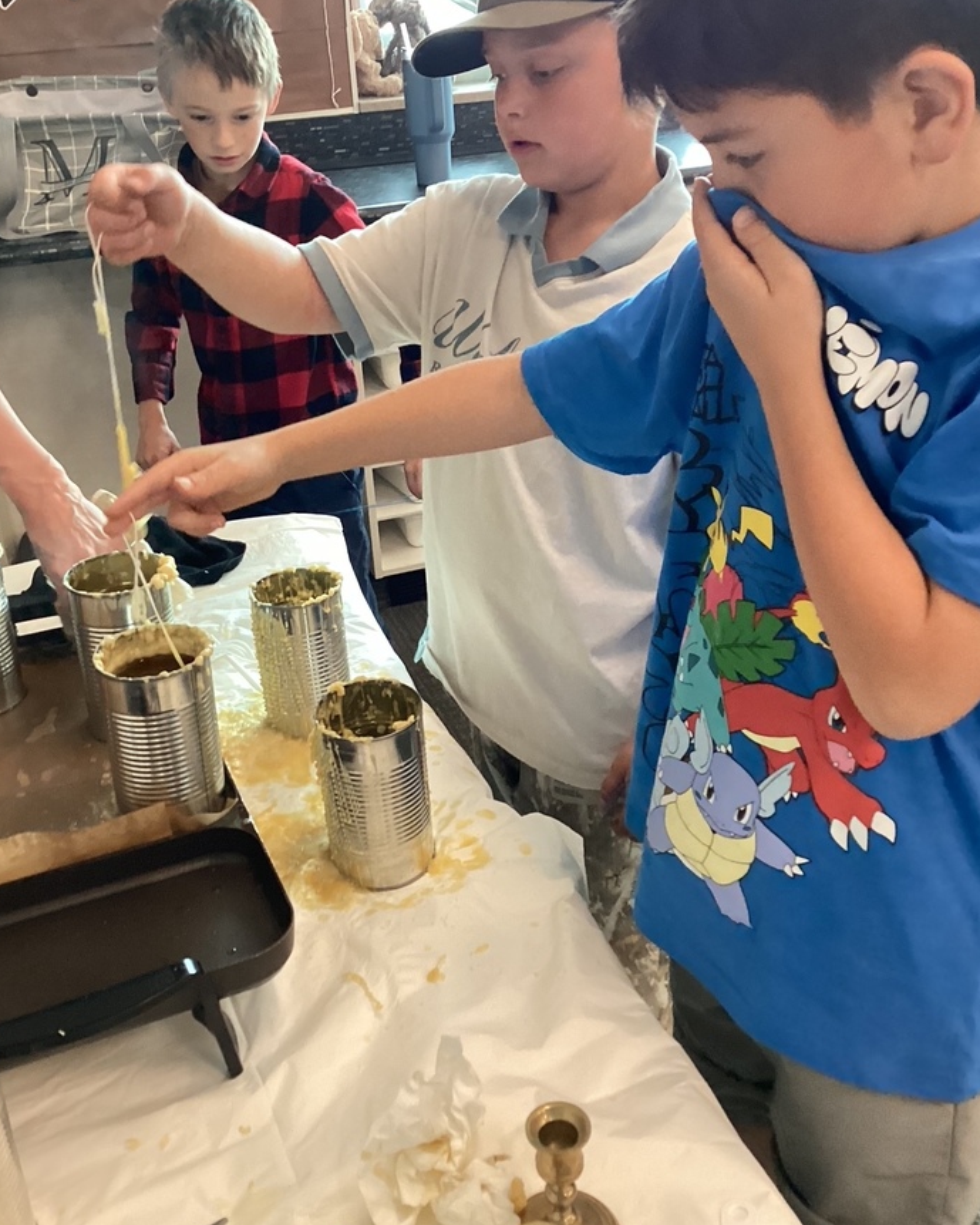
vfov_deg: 50.1
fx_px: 1305
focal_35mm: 36
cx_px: 482
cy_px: 515
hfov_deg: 41.2
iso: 250
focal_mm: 3.3
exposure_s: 1/60
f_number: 2.4
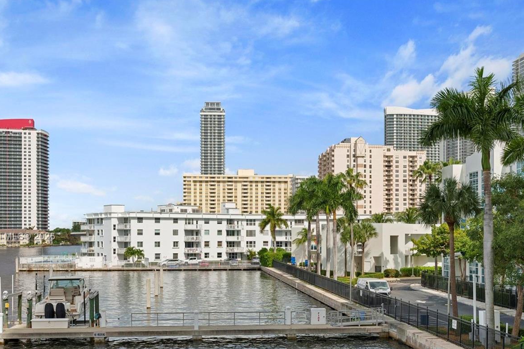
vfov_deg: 27.8
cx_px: 271
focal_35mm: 48
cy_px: 237
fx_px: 698
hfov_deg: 41.1
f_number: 9
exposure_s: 1/500
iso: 200
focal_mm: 35
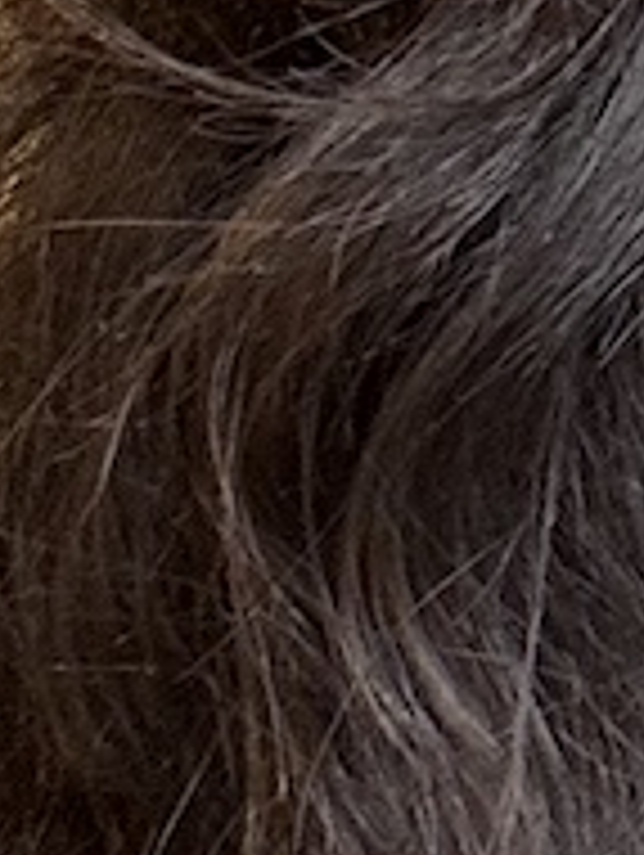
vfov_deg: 10.5
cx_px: 1680
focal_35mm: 189
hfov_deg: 7.3
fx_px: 4678
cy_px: 472
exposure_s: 1/50
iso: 64
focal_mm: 2.69
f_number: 1.9
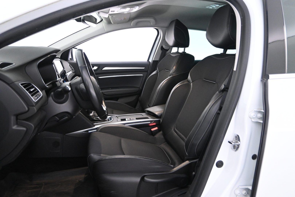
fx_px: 227
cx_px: 148
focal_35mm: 28
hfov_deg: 65.9
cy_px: 98
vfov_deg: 46.8
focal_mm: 18.5
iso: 3200
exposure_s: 1/40
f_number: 3.8
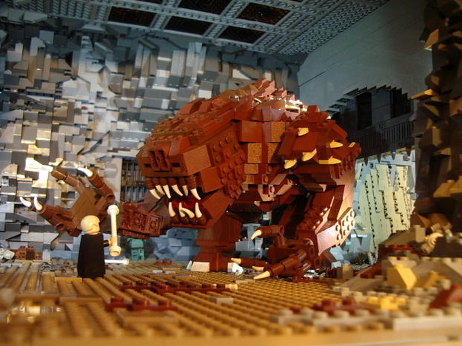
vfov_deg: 36.8
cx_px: 232
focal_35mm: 39
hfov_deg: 47.9
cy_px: 172
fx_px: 521
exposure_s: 1/4
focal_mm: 5.8
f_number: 2.6
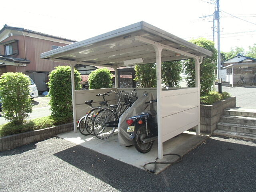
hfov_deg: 71.6
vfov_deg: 56.8
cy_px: 96
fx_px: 177
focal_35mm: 24
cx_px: 128
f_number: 3
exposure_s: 1/160
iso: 64
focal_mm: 4.24
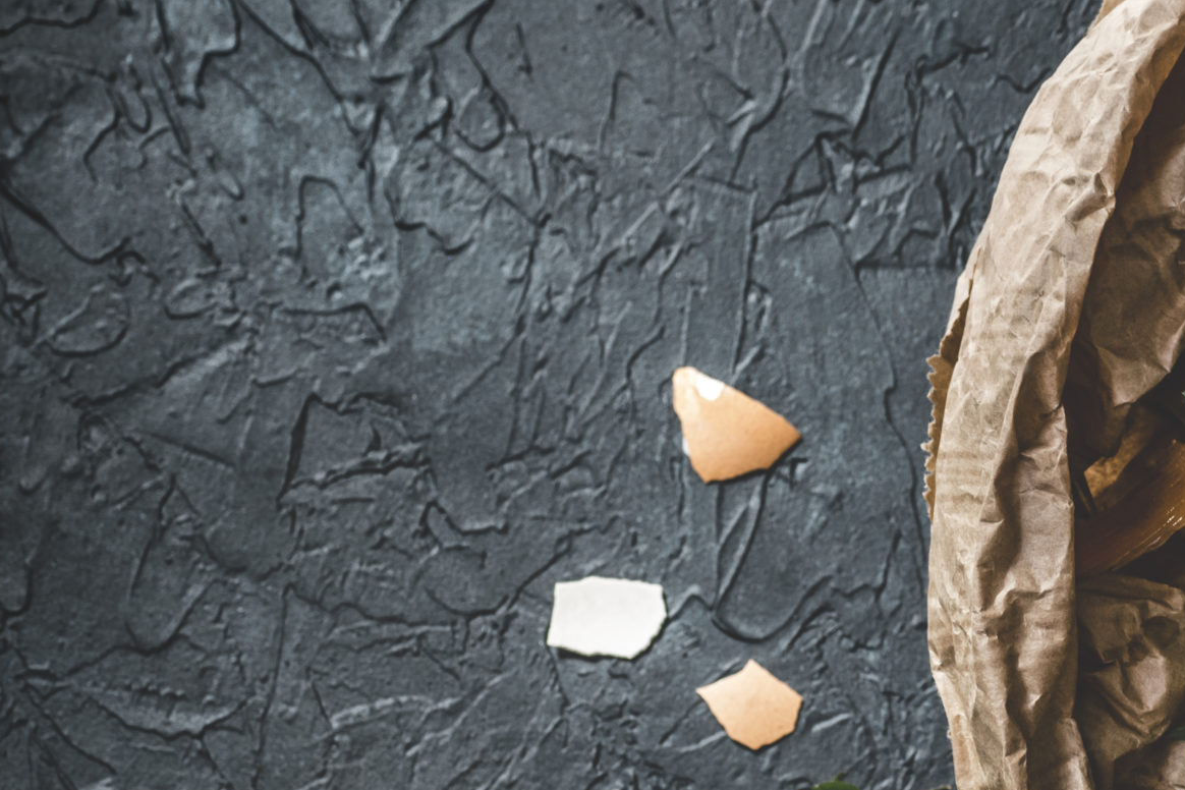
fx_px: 9775
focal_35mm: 297
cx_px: 1197
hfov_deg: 6.9
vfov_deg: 4.6
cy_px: 583
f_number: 9
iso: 200
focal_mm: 90
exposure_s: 1/40
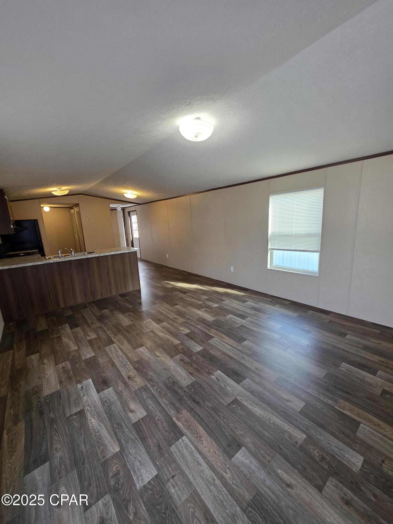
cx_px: 196
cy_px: 262
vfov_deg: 106.2
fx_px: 197
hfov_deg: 89.9
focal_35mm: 13
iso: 125
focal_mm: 2.2
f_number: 1.9
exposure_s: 1/120
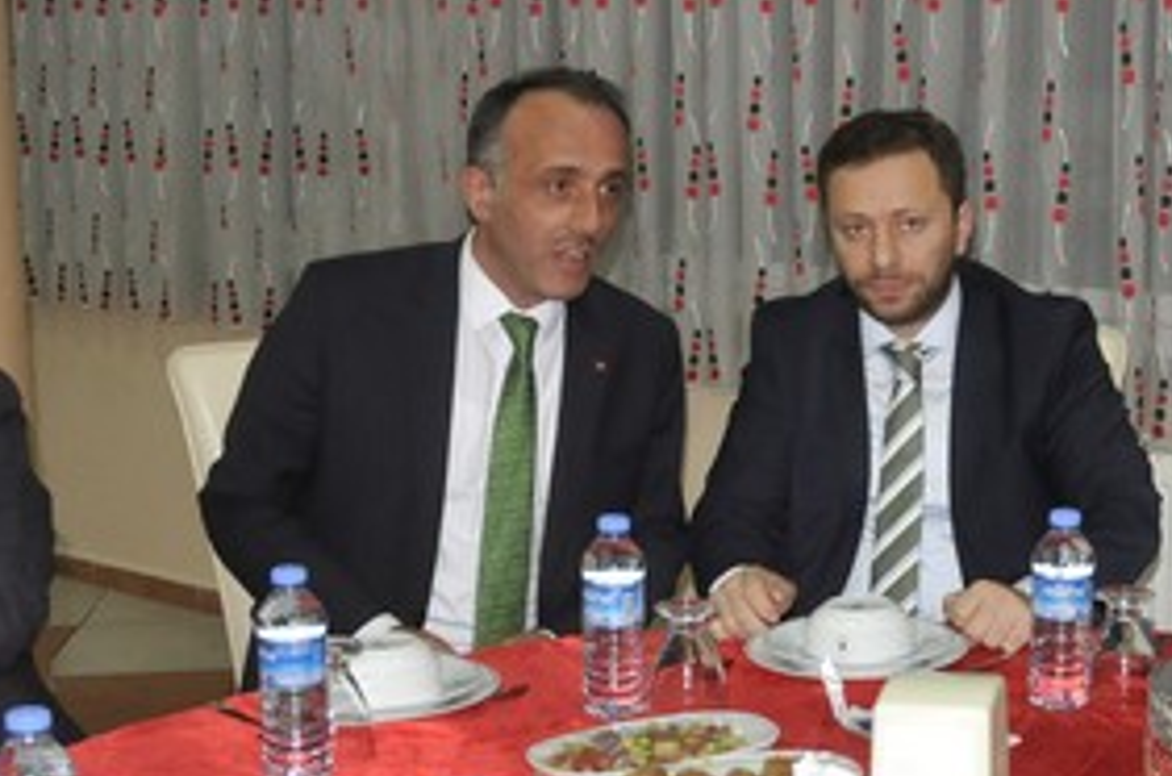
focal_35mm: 75
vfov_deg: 18.0
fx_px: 2442
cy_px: 323
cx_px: 1014
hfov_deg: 26.2
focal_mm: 21
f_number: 5
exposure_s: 1/60
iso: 1000
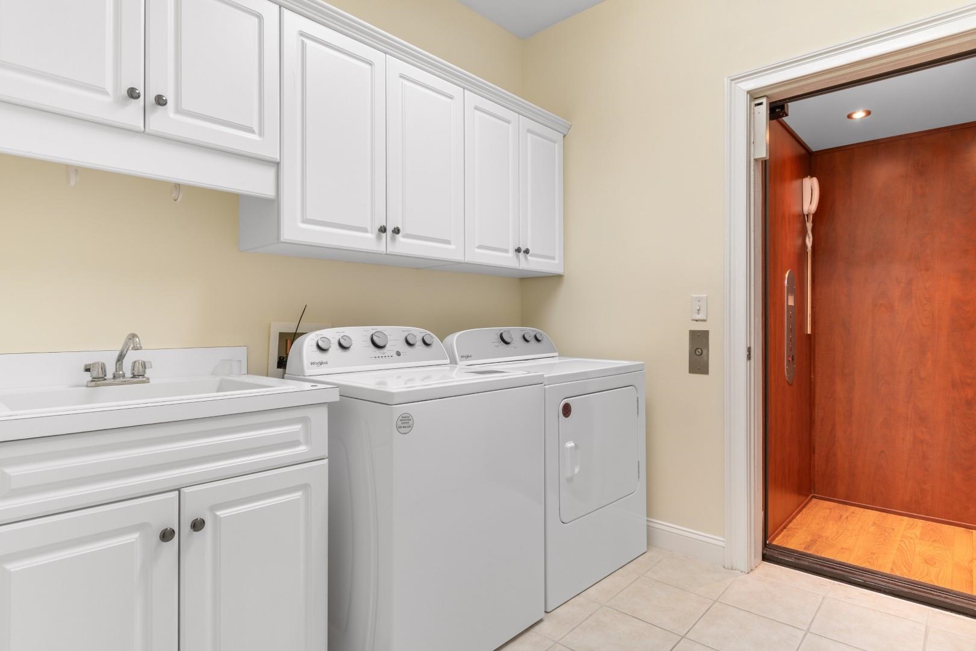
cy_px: 326
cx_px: 488
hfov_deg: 86.9
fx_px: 515
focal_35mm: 19
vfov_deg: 64.6
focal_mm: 13
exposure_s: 1/20
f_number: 4.8
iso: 100
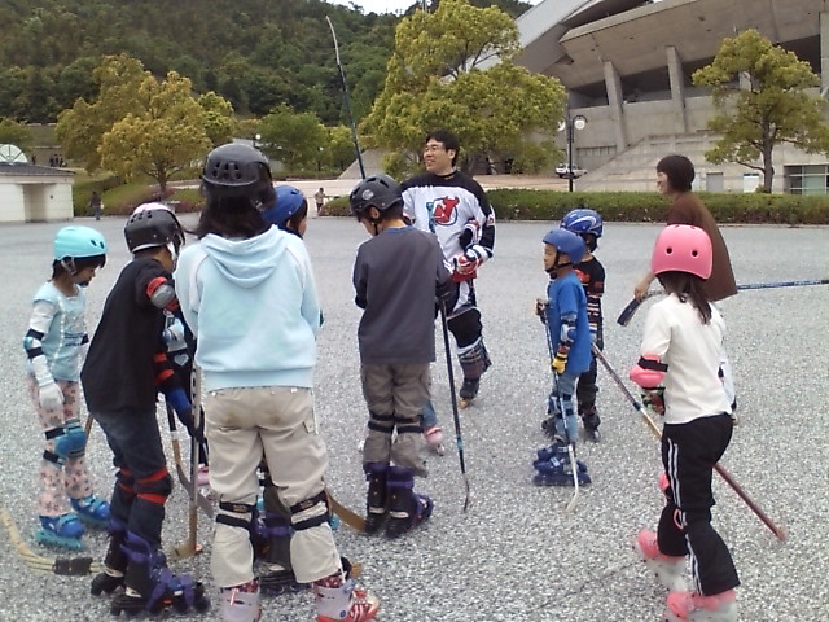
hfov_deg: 61.7
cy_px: 311
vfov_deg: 48.2
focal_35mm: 29
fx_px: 695
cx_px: 414
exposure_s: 1/588
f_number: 3.5
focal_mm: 3.73
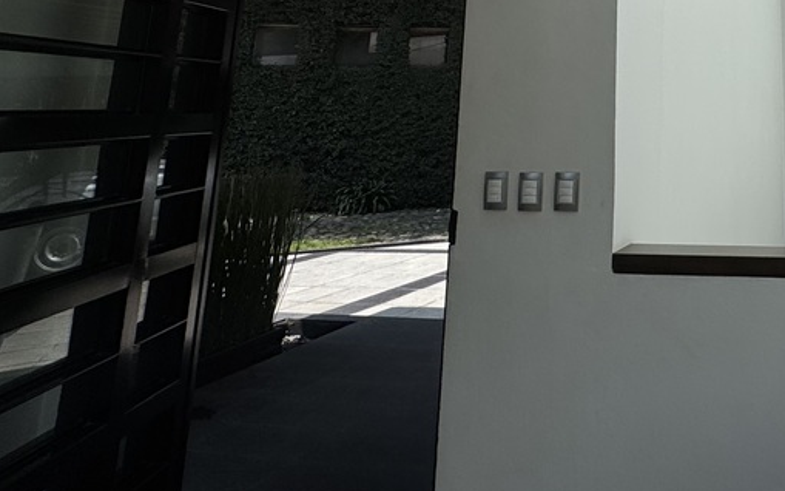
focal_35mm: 35
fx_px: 749
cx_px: 751
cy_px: -52
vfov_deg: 31.9
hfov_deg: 47.7
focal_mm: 2.22
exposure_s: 1/2985
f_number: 2.2
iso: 50
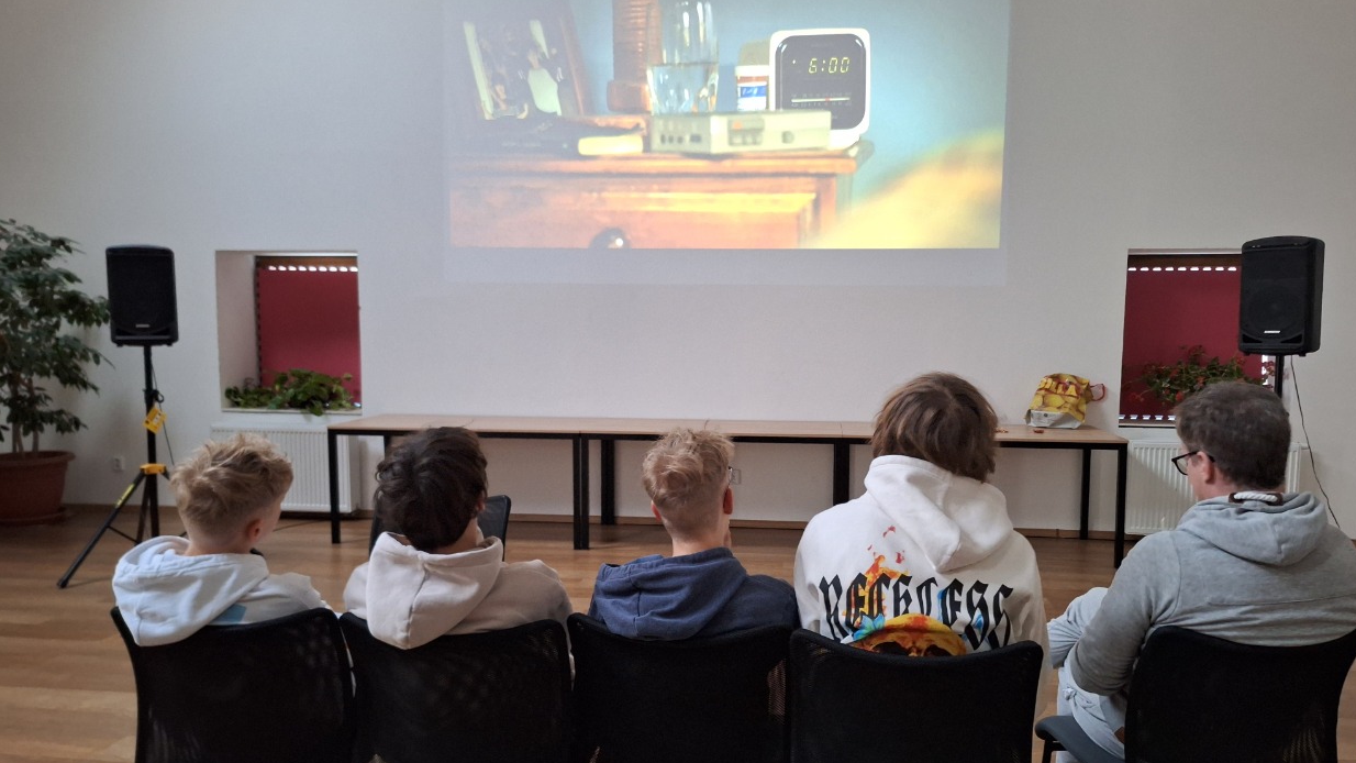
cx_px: 702
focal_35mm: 26
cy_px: 409
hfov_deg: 71.9
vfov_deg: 44.4
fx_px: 935
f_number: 1.8
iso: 800
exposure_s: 1/20
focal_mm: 5.54
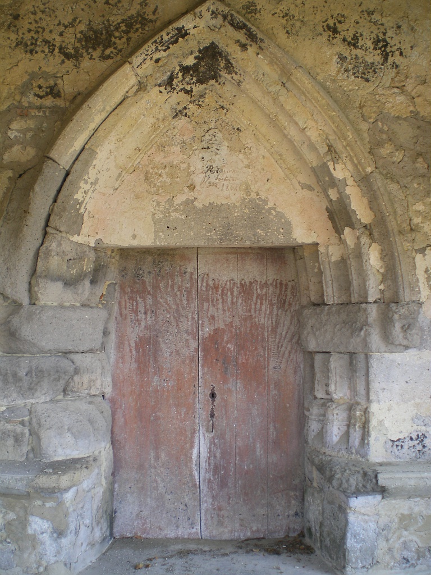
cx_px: 216
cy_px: 288
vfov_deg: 49.0
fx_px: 631
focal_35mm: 38
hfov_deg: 37.7
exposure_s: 1/50
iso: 64
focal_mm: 6.3
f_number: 3.1
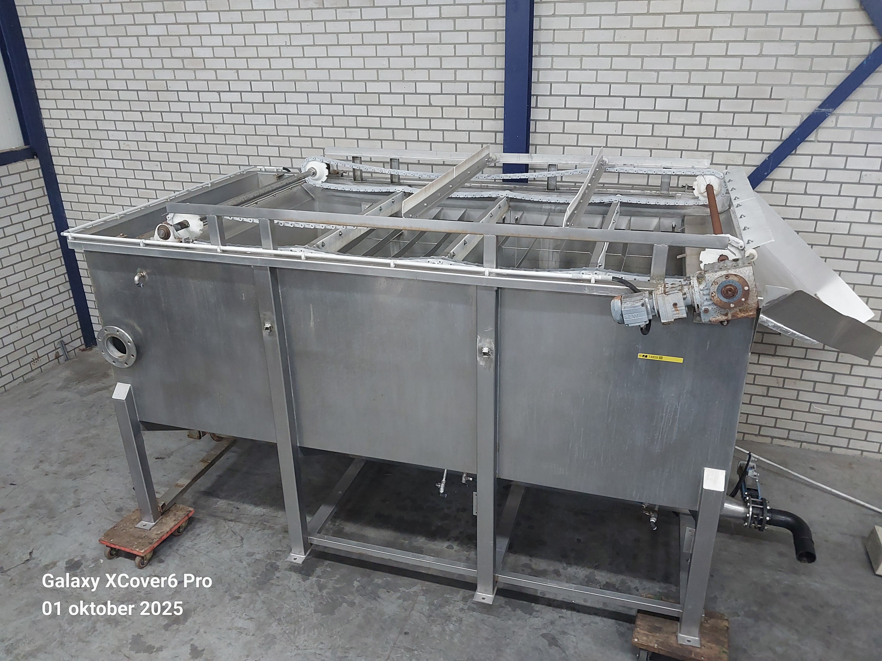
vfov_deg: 51.4
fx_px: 688
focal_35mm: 27
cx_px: 441
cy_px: 330
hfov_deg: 65.3
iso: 400
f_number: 1.8
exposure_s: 1/50
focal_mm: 4
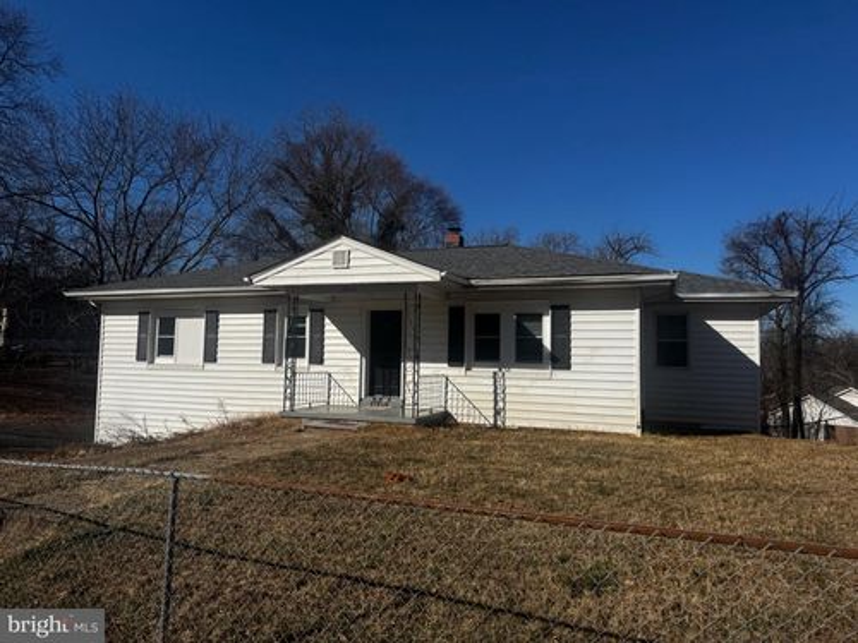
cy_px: 322
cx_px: 429
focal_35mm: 24
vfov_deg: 56.8
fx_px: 595
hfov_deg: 71.6
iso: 80
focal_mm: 6.76
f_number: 1.78
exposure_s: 1/10417
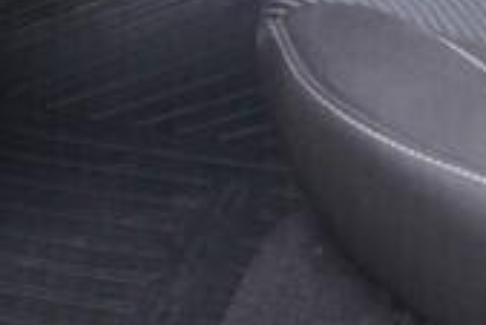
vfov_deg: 5.9
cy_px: -600
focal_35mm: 218
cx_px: 828
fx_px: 2945
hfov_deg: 9.1
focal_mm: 24
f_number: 2.8
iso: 500
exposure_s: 1/40
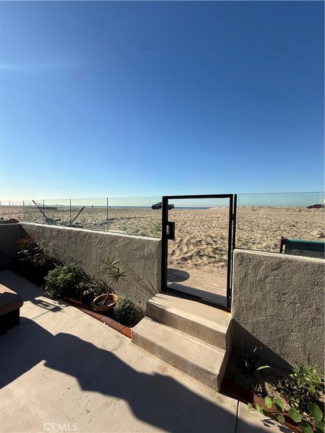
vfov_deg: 102.1
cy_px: 216
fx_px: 175
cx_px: 162
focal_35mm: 14
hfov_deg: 85.7
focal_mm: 2.22
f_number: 2.2
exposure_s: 1/2506
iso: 50
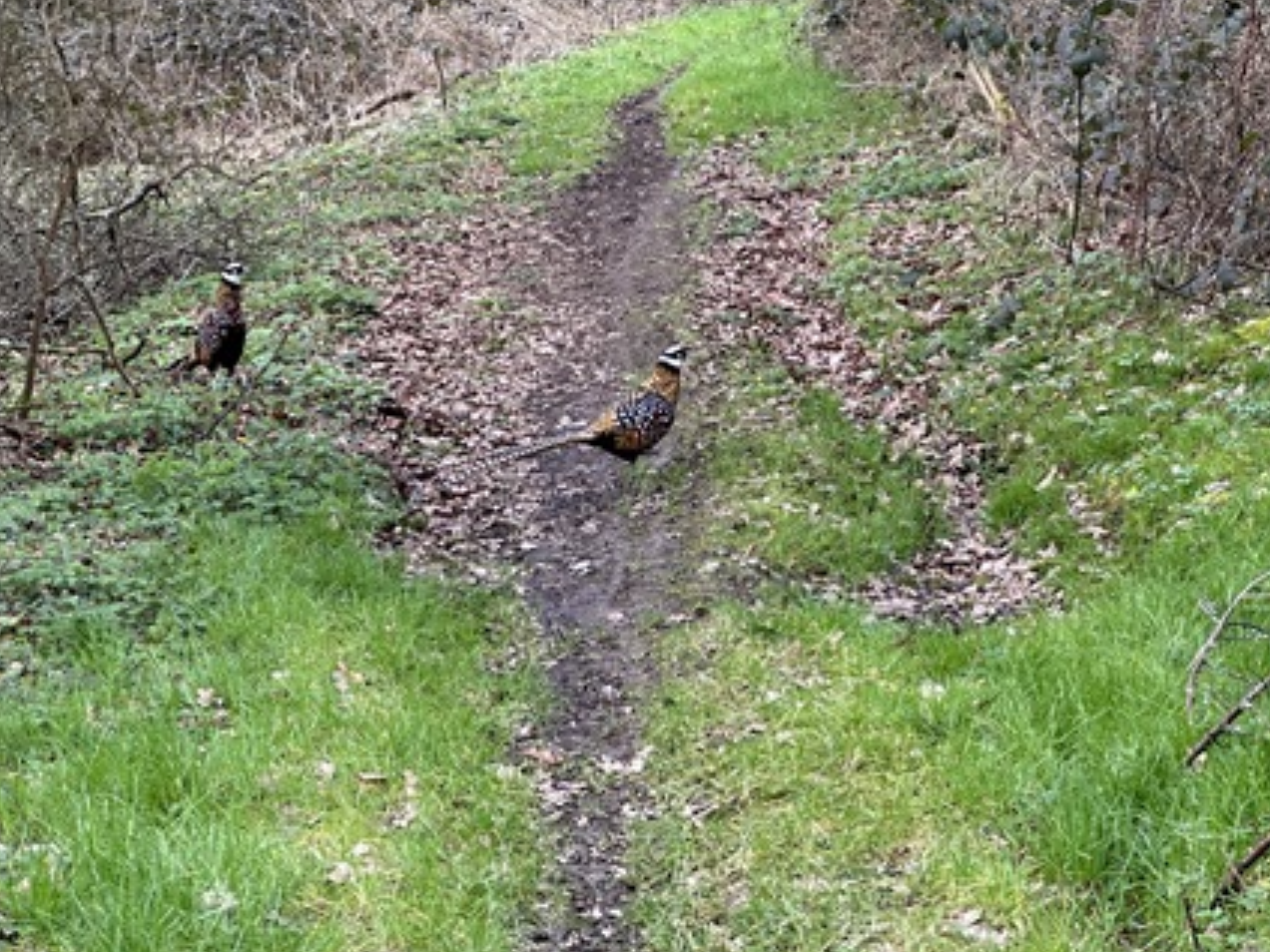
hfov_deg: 18.0
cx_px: 545
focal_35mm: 109
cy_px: 374
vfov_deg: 13.6
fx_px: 3999
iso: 64
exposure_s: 1/99
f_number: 2.8
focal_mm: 9
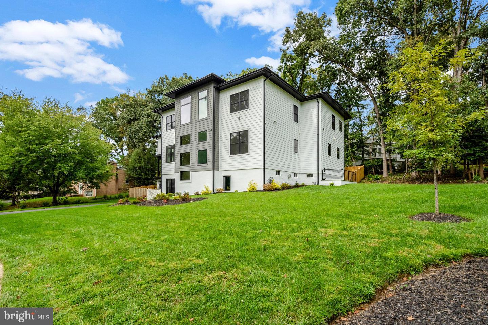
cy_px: 162
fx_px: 217
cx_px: 244
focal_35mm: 16
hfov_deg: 96.7
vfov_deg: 73.7
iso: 1250
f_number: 8
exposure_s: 1/1250
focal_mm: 16
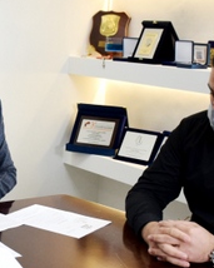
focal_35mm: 87
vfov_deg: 22.0
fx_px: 689
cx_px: -8
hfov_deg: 17.2
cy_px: 162
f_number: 4
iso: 1250
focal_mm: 22
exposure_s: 1/250
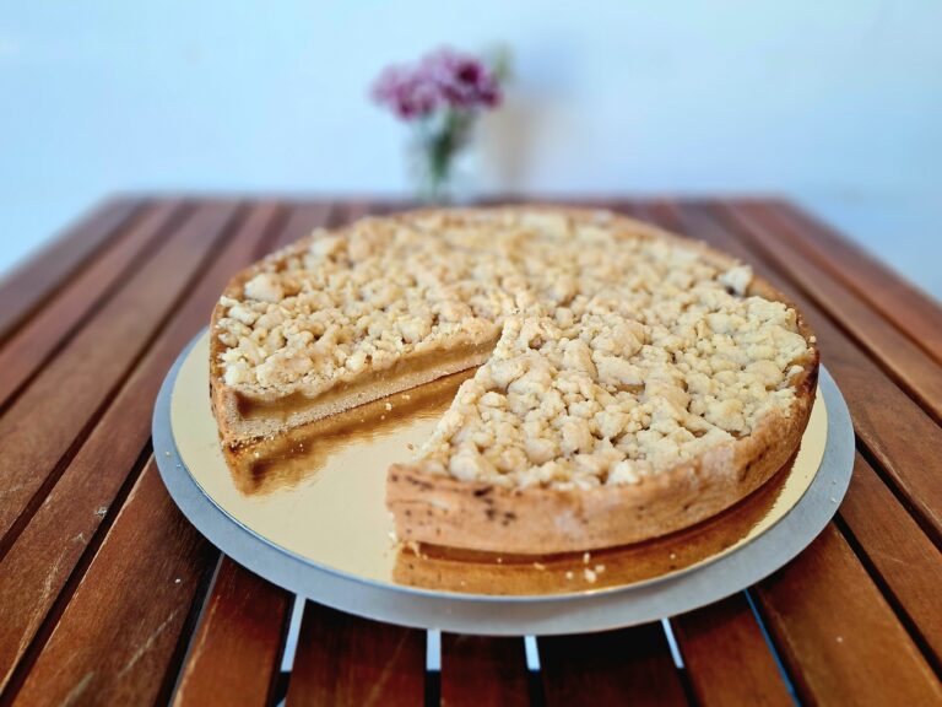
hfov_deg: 73.9
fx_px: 626
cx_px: 471
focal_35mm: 23
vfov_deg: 58.9
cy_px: 354
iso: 80
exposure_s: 1/100
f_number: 1.8
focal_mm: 5.54
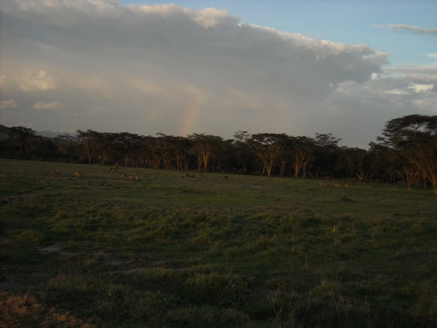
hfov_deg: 35.5
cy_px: 164
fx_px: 682
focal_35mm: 54
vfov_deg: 27.0
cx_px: 218
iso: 64
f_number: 3.3
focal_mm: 8.85
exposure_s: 1/296
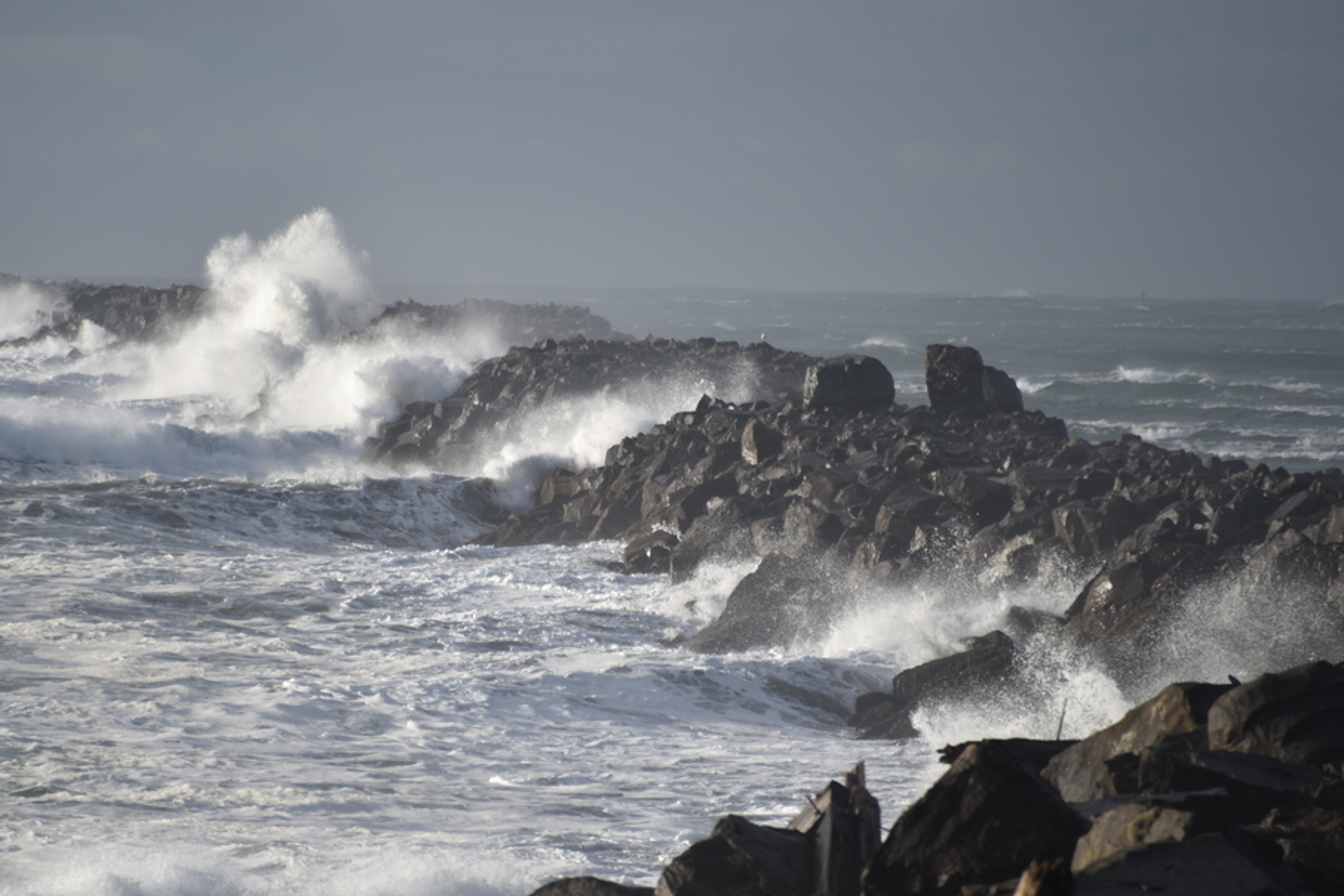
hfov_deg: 4.9
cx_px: 500
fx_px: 15828
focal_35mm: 424
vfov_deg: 3.2
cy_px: 472
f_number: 5.6
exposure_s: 1/640
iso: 100
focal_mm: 300
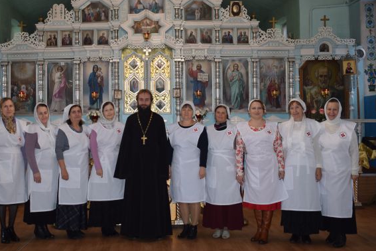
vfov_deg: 27.7
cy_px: 112
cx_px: 145
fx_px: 509
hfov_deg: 40.3
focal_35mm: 49
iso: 800
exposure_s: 1/60
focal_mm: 23
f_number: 3.8
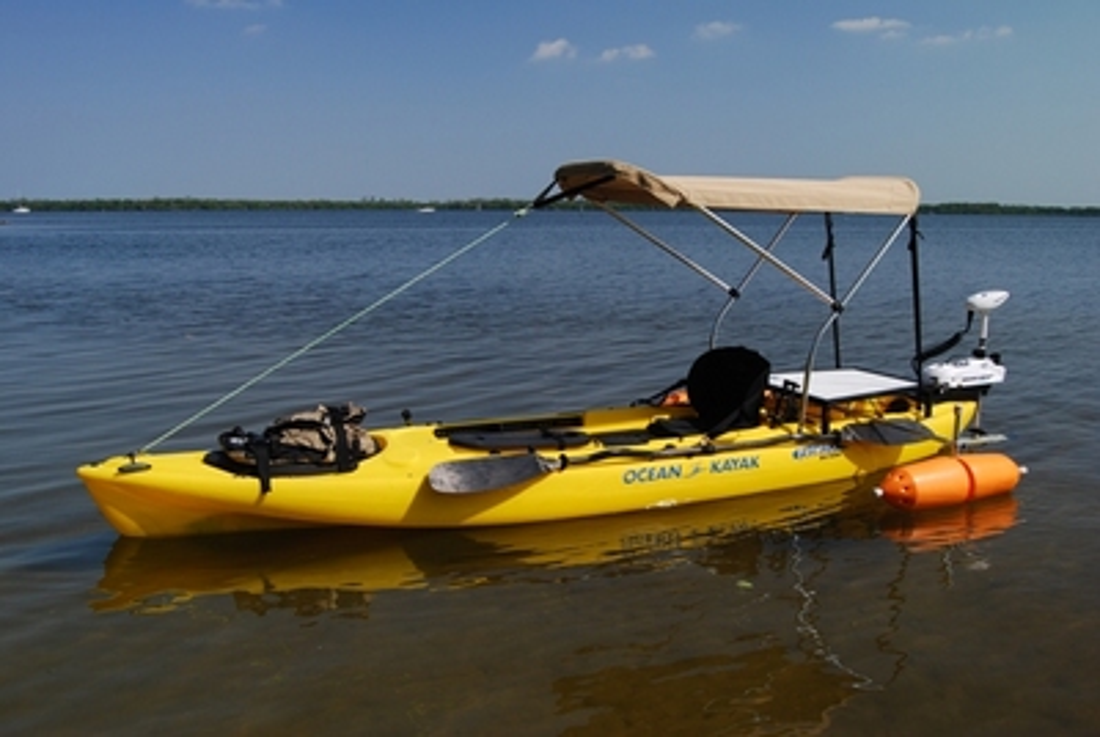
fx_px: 918
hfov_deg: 61.9
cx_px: 550
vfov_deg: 43.7
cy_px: 368
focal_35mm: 30
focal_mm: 20
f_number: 6.3
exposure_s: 1/160
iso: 100
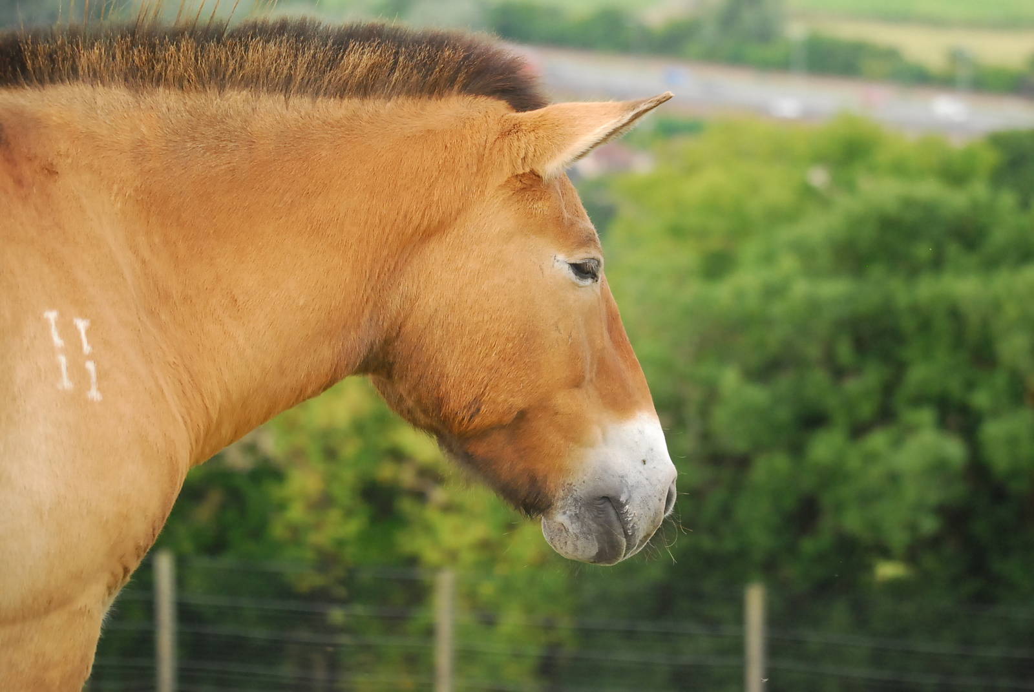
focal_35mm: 202
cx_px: 517
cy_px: 346
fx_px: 5823
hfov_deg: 10.1
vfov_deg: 6.8
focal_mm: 135
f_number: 5.6
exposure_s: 1/500
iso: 800
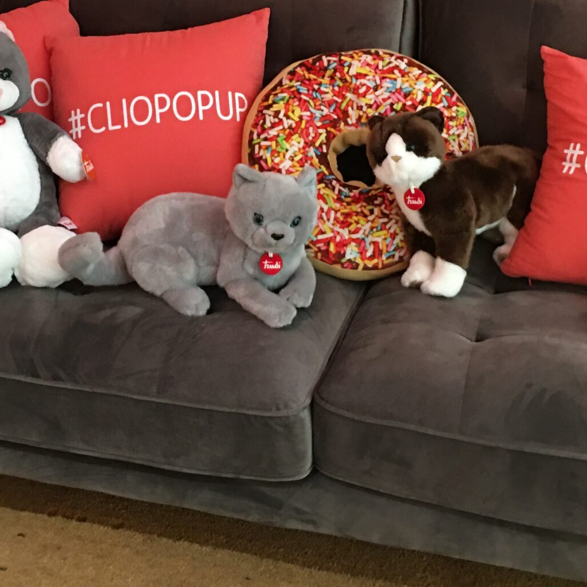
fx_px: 1228
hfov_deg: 26.9
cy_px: 173
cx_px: 265
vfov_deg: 26.7
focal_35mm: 64
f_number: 2.2
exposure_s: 1/8
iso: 100
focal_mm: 4.15
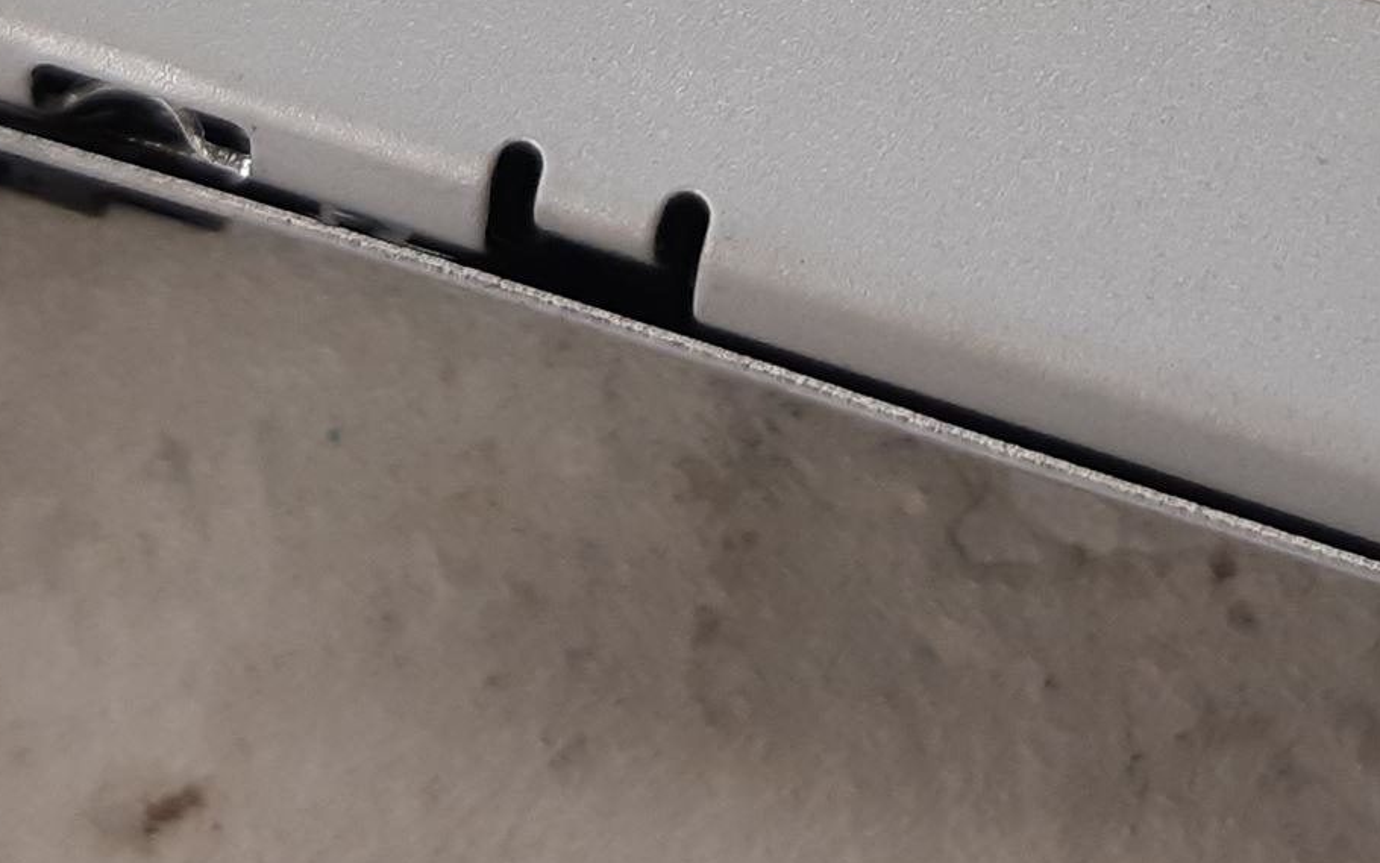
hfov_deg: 32.1
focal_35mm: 62
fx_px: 2332
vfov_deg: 19.2
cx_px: 1093
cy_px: -284
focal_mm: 3.93
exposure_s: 1/50
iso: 100
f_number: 1.7
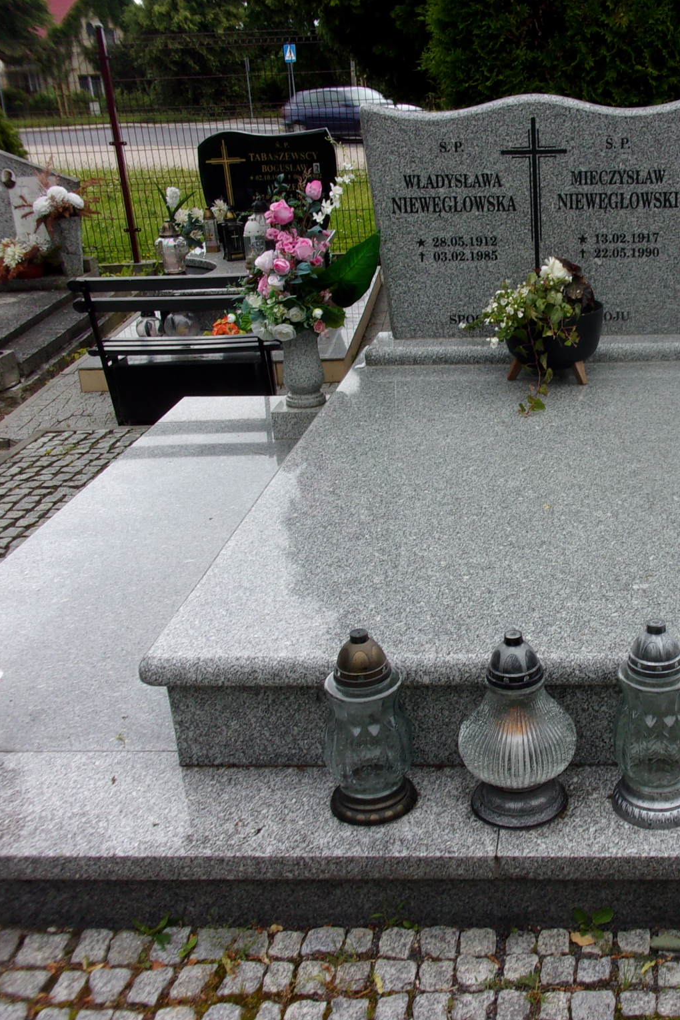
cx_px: 563
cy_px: 508
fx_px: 1104
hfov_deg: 33.1
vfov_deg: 49.5
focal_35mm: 39
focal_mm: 5.1
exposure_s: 1/38
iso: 80
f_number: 10.8
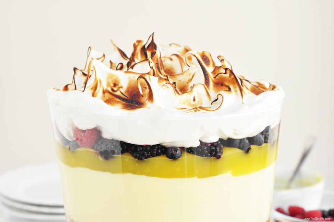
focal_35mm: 75
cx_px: 167
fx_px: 695
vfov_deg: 18.1
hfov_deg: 27.0
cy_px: 111
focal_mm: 50
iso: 250
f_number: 5
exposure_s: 1/80
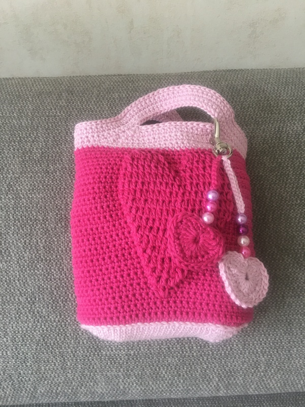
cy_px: 204
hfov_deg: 48.2
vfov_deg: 61.7
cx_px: 152
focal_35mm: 29
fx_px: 341
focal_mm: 4.15
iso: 50
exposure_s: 1/33
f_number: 2.2
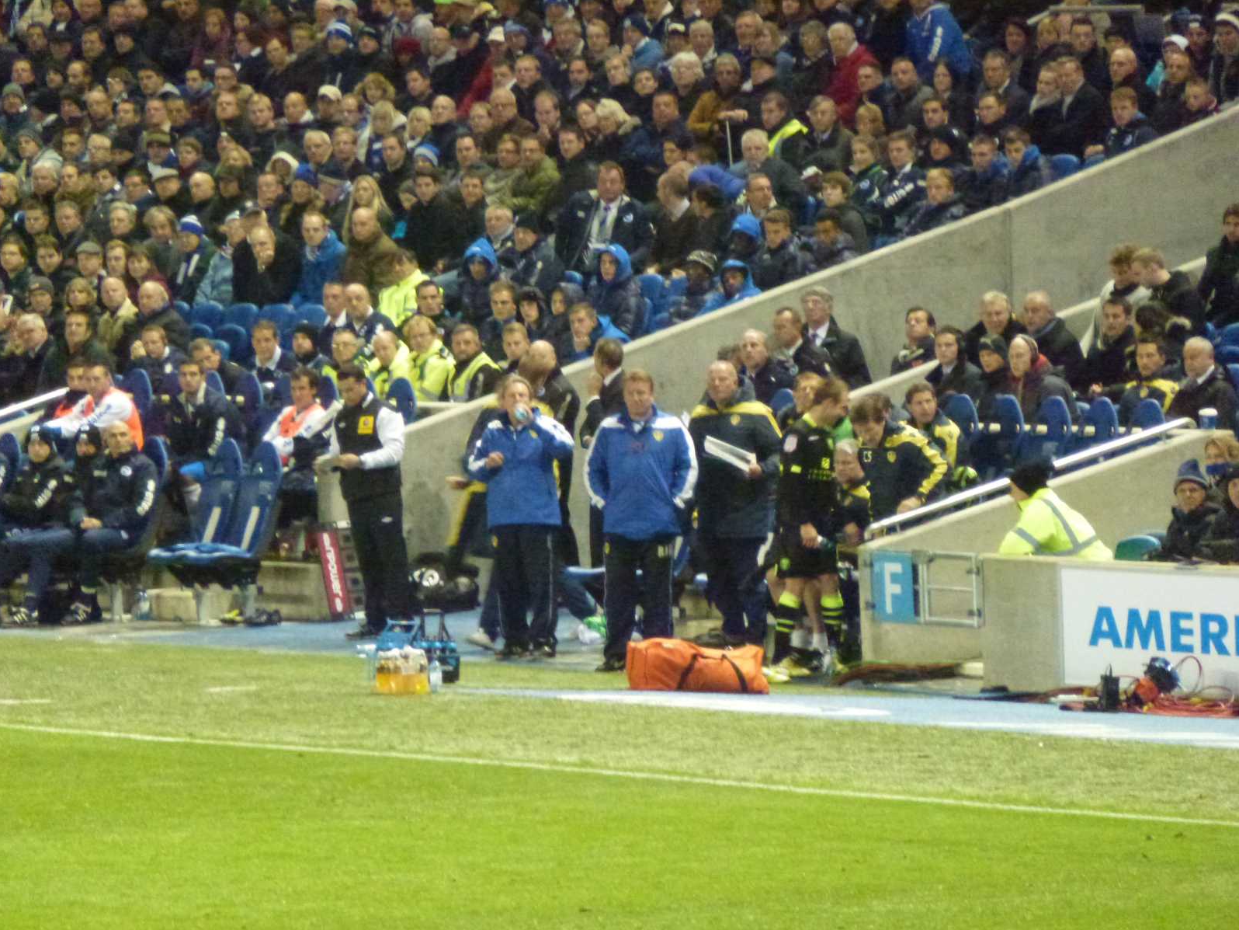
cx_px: 619
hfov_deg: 5.1
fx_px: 13780
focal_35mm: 385
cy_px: 465
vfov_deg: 3.9
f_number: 5.9
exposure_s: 1/25
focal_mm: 68.8
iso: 1600
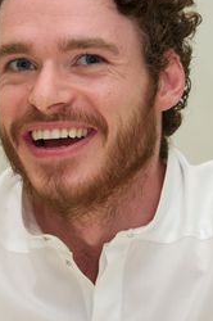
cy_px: 157
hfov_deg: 5.0
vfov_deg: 7.6
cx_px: 63
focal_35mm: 272
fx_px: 2421
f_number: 6.3
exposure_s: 1/60
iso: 640
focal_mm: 170
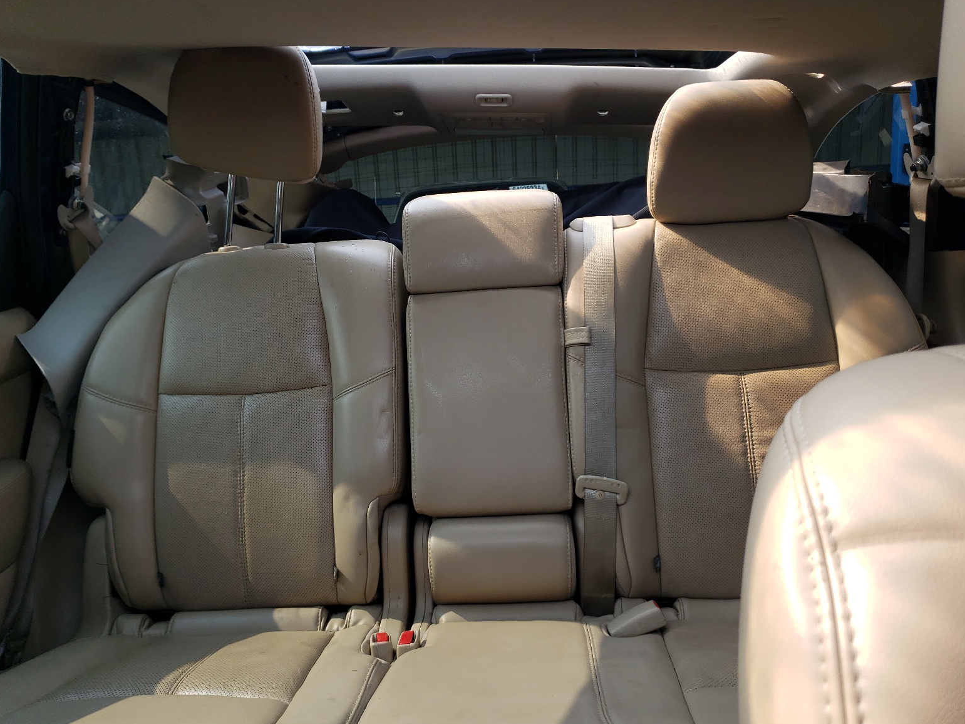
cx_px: 487
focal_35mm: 27
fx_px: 753
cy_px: 358
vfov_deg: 51.4
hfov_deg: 65.3
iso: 50
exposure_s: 1/556
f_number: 1.5
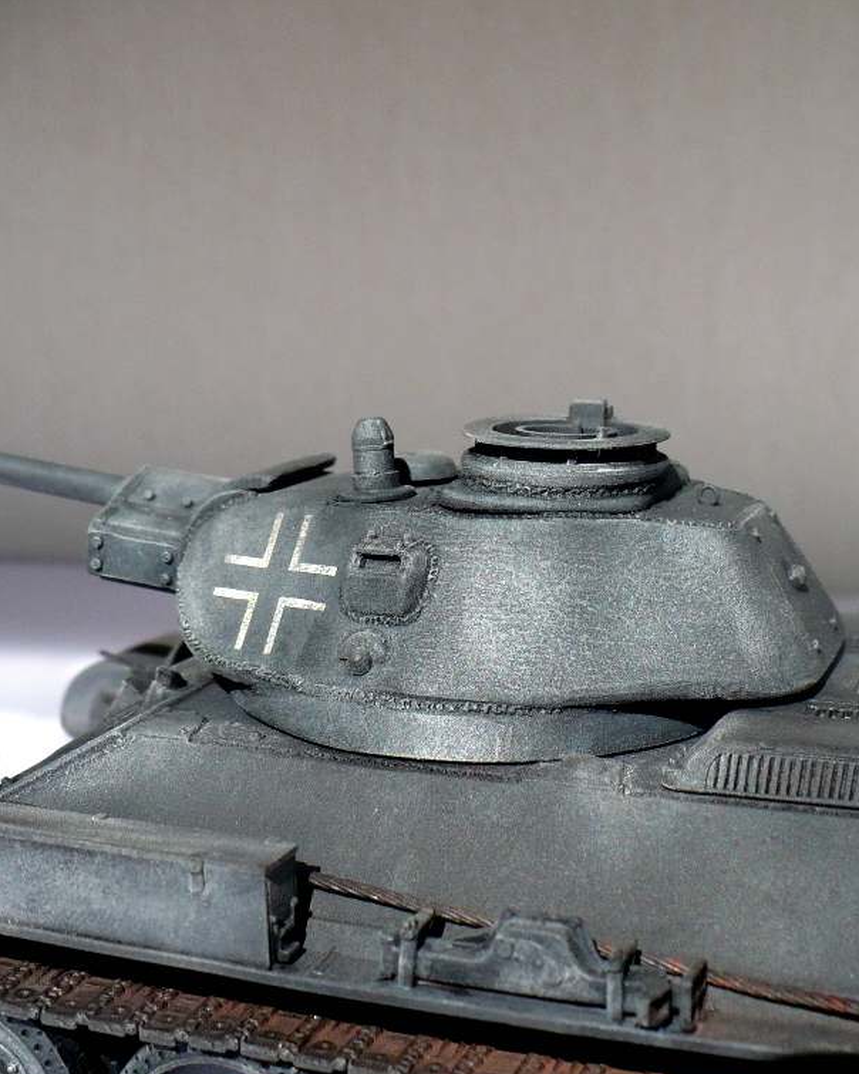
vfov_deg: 38.0
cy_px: 542
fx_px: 1557
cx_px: 566
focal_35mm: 49
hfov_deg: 30.6
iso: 100
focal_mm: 6.1
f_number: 2.8
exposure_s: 1/1000
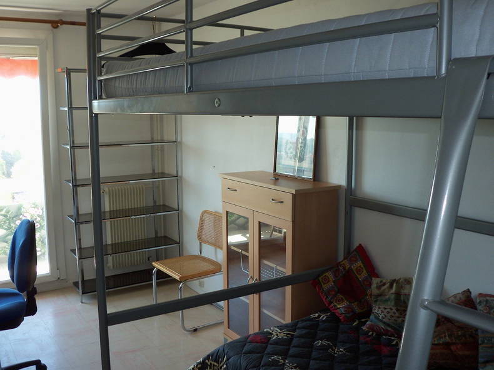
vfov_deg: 41.8
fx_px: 485
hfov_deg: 54.0
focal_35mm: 34
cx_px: 247
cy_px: 185
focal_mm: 5.7
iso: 100
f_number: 2.9
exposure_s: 1/30
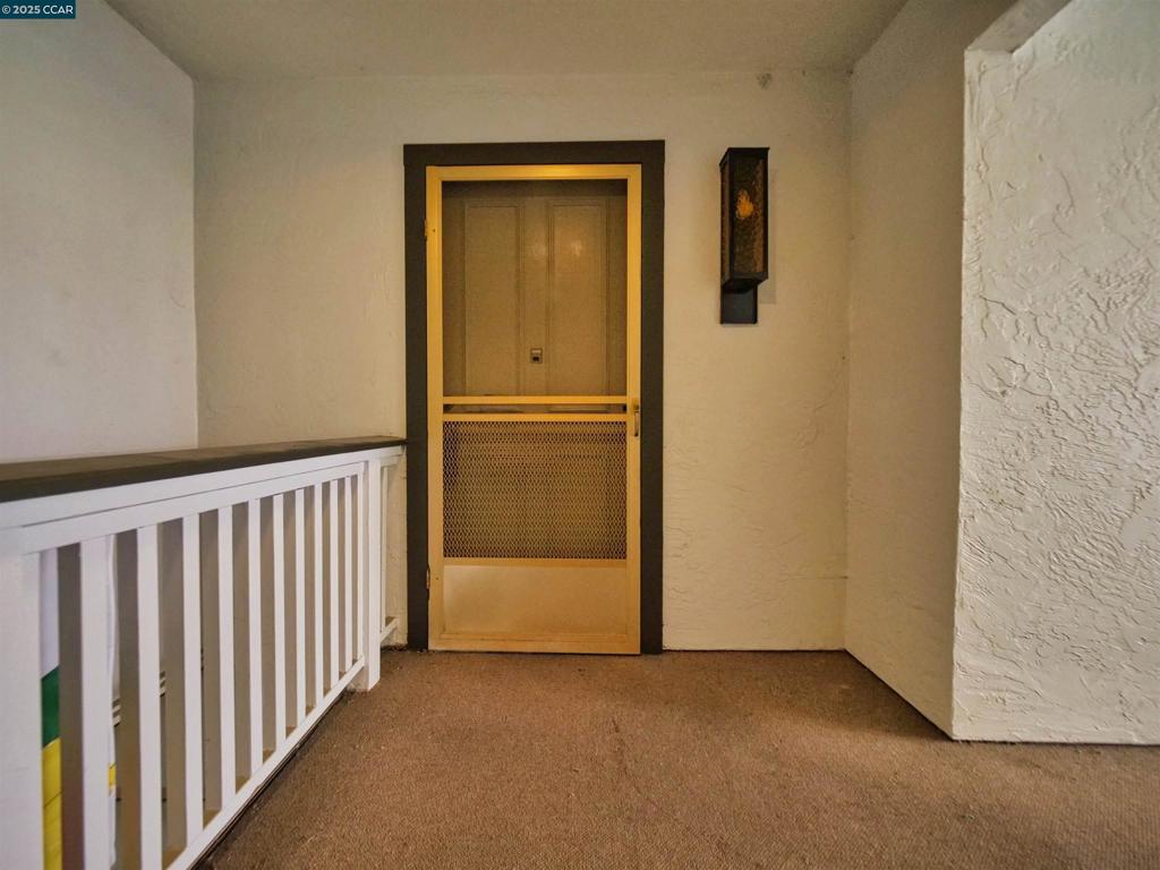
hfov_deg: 102.1
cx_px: 580
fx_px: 469
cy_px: 435
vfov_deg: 85.7
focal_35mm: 14
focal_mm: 7
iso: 1600
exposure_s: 1/40
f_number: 2.8
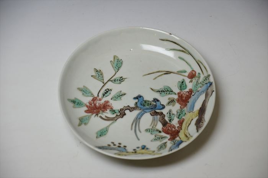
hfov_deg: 13.1
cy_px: 89
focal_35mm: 158
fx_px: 1170
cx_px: 134
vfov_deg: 8.7
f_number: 5.6
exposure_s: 1/125
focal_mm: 105
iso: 800
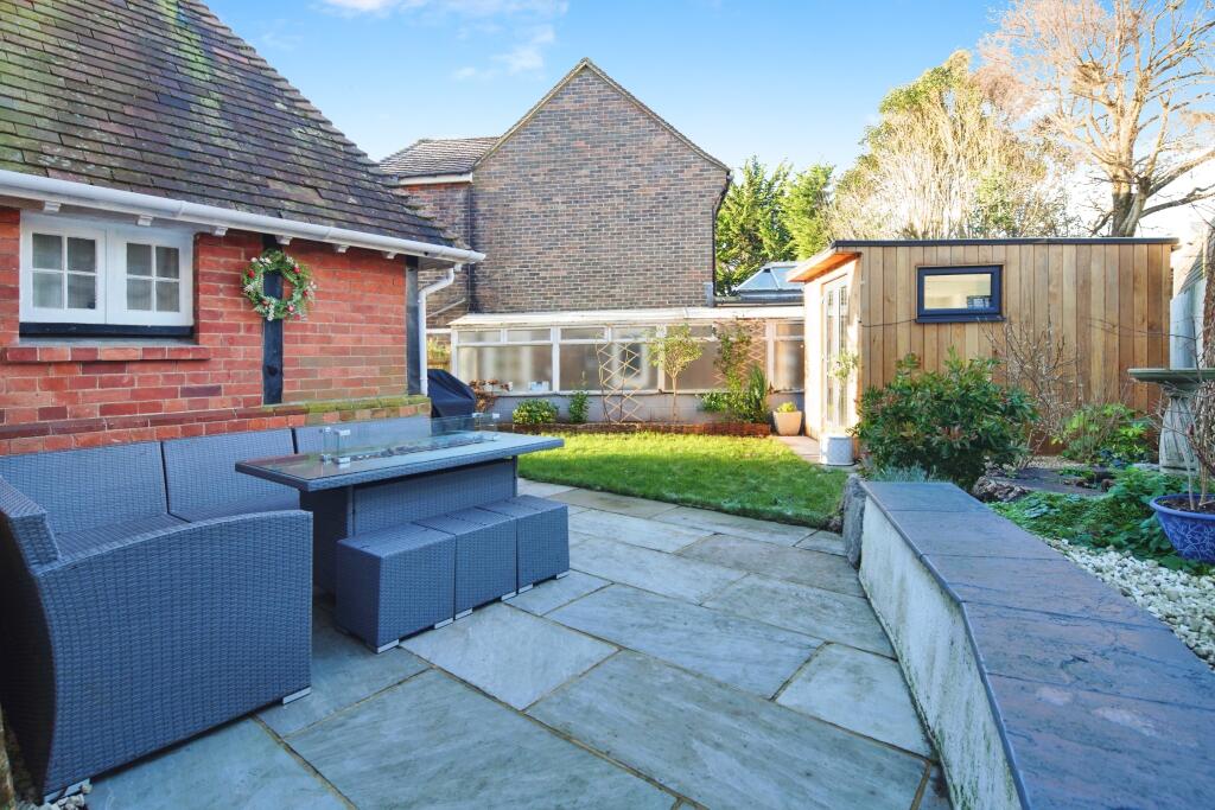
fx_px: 574
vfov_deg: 70.5
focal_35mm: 17
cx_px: 608
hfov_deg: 93.3
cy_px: 405
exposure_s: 1/100
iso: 640
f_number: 8
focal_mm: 17
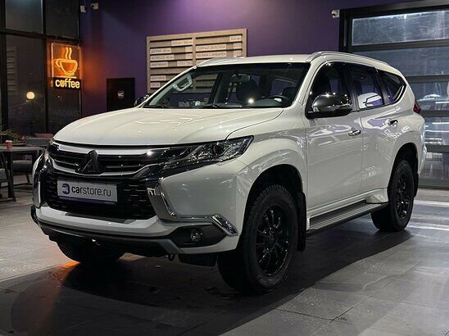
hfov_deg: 39.7
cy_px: 168
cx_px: 224
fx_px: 622
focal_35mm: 48
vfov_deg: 30.2
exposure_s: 1/100
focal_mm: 6.76
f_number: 1.78
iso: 125
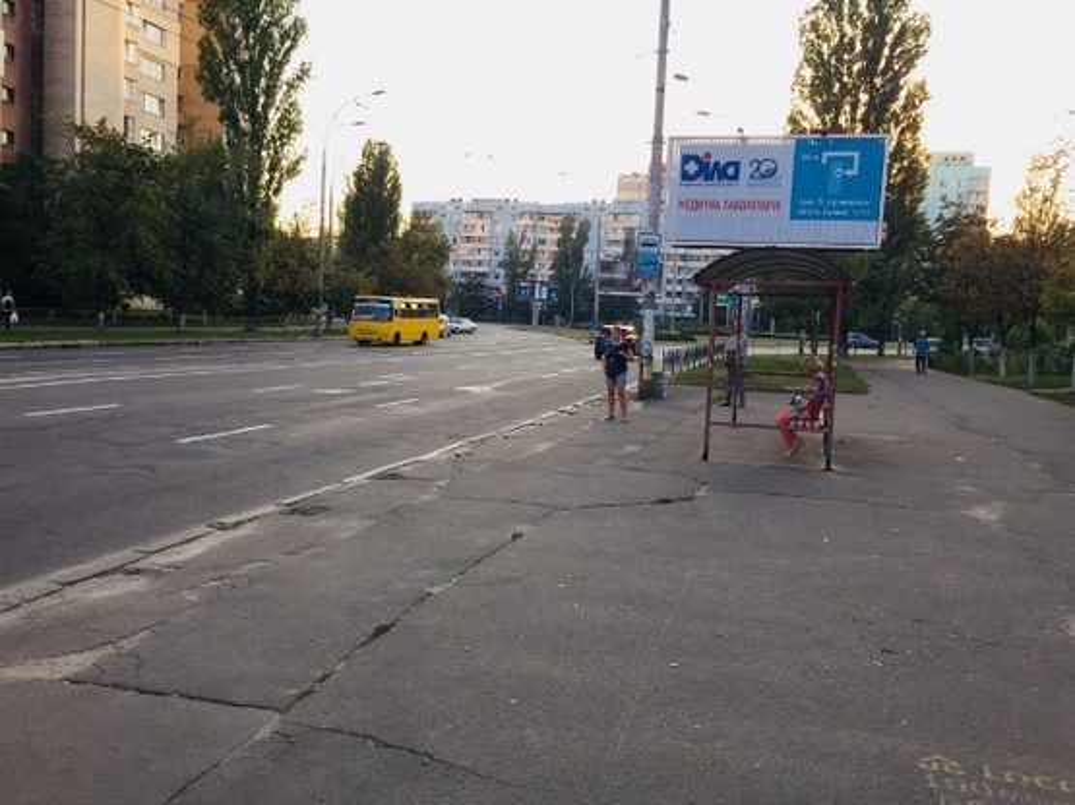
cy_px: 402
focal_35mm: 29
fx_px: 900
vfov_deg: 48.2
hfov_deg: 61.7
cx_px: 538
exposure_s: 1/377
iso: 32
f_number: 2.2
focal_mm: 4.15
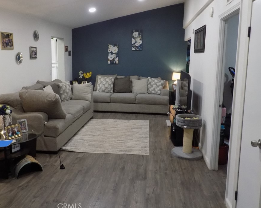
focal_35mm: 31
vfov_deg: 47.0
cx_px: 122
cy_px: 96
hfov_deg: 57.2
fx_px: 239
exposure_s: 1/25
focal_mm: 4.8
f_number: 3.2
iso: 400
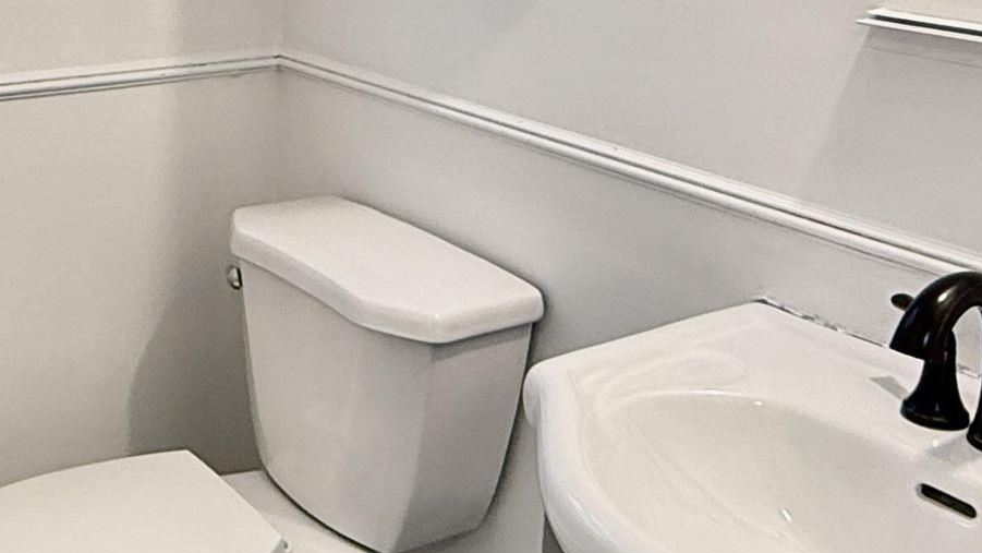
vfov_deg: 22.5
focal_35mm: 52
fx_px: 1354
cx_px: 218
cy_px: 52
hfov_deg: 38.6
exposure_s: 1/120
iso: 250
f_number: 2.2
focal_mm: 2.22
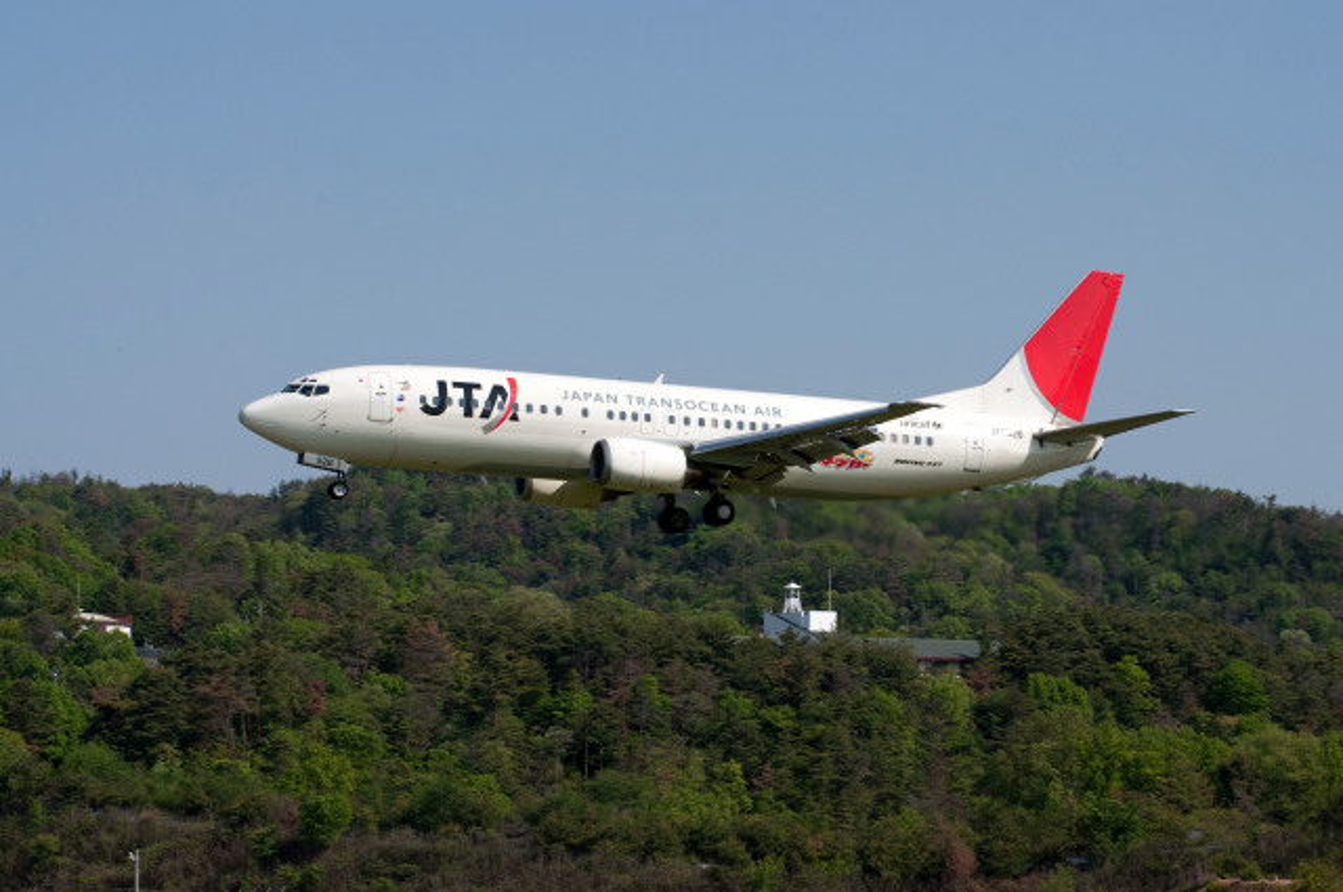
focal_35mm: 138
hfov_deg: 14.9
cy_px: 446
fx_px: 5142
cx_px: 672
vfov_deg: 9.9
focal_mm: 92
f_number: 9
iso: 200
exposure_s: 1/1000
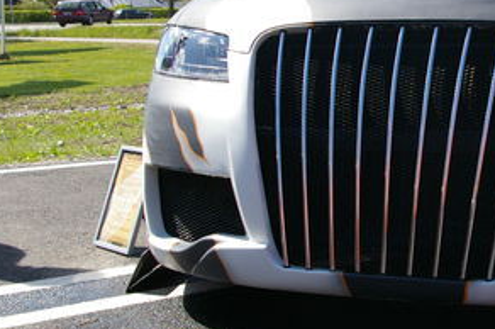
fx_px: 1085
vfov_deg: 17.1
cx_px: 478
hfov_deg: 24.7
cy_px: 78
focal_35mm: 79
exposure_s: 1/250
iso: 200
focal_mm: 24
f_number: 8
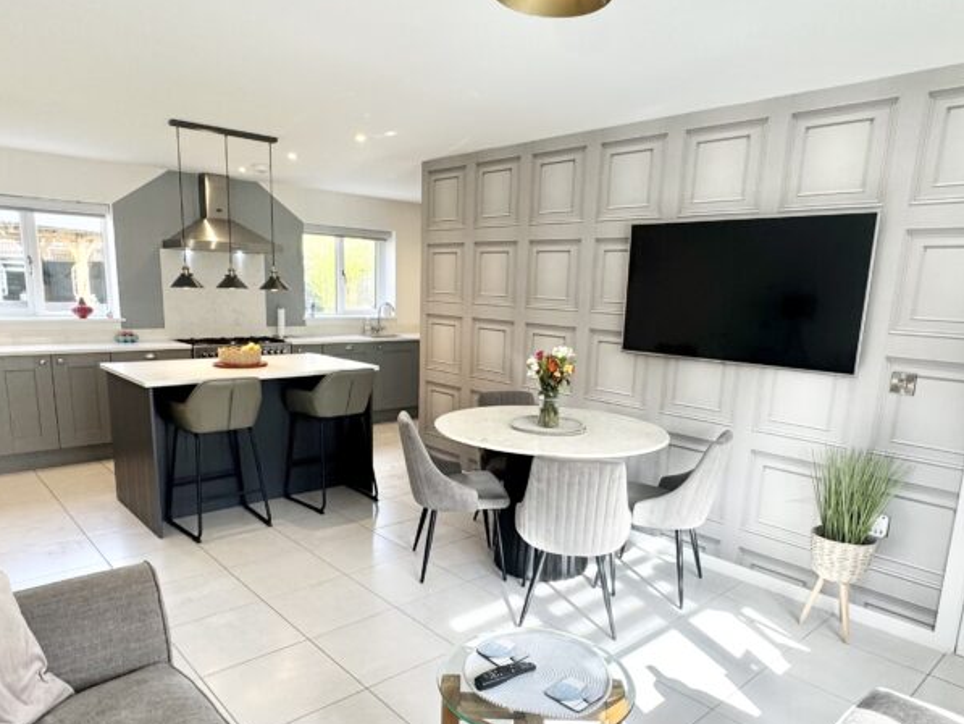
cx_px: 475
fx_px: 668
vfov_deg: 56.5
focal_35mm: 24
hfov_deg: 71.6
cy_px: 423
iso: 80
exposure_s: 1/100
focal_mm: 2.22
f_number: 2.2
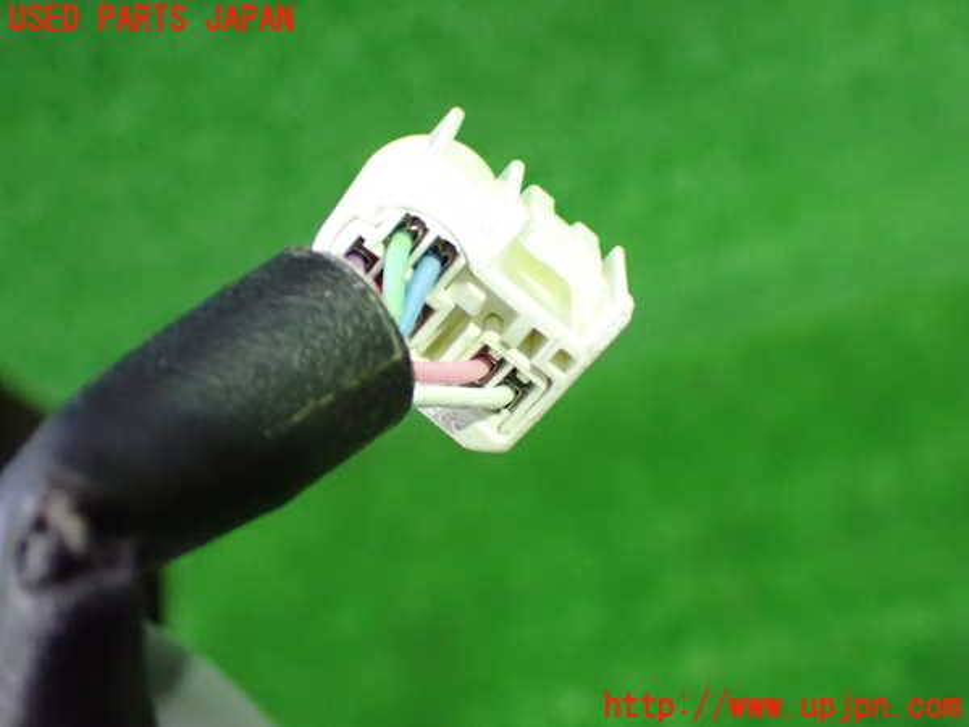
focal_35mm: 47
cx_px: 484
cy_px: 364
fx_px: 1316
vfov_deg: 30.9
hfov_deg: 40.4
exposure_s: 1/50
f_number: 3.1
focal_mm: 8.4
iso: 1600
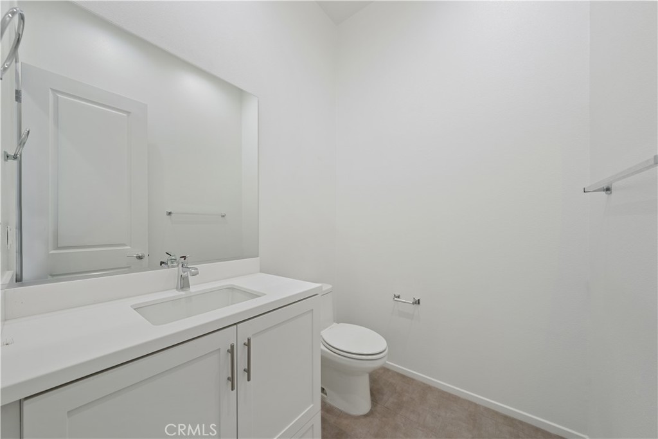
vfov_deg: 90.0
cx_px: 329
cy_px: 220
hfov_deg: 112.6
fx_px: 219
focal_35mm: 12
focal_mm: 12
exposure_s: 1/15
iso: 800
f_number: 8
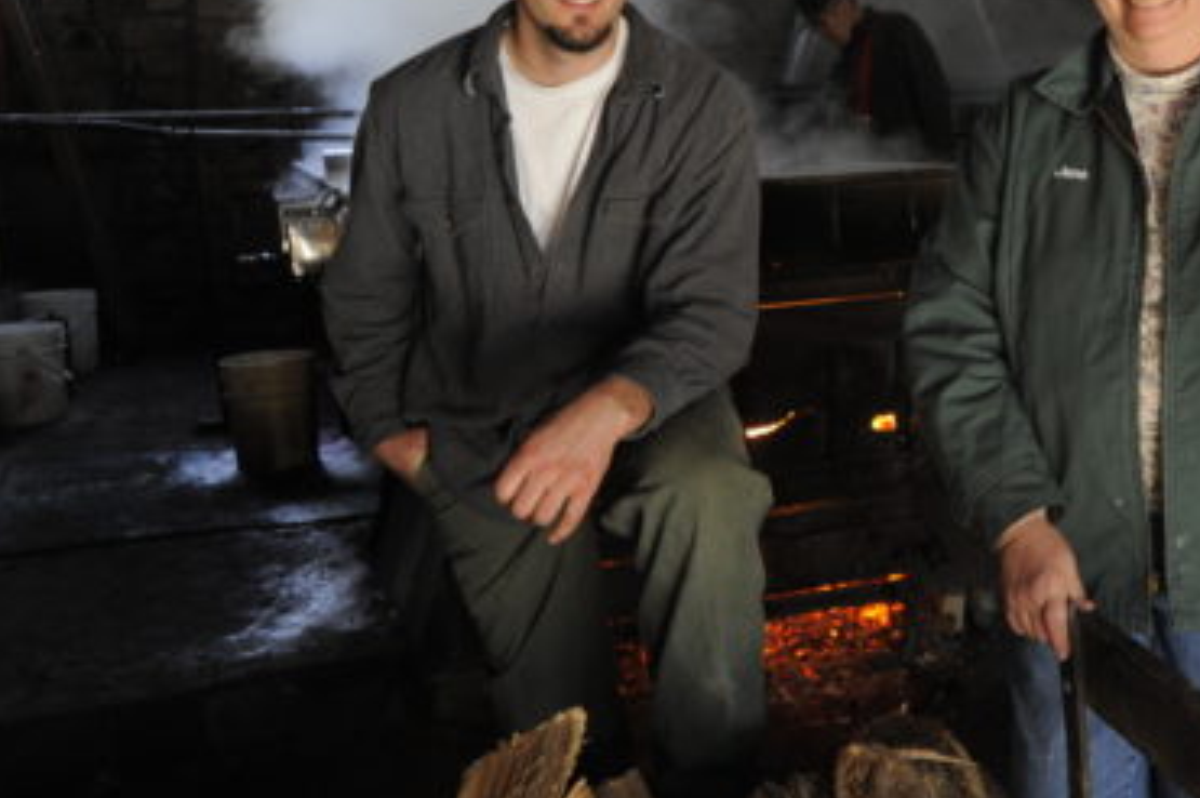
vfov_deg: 25.4
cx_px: 1049
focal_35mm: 53
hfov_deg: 35.6
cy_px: 294
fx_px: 1765
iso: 1600
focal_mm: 30
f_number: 5.6
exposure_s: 1/60
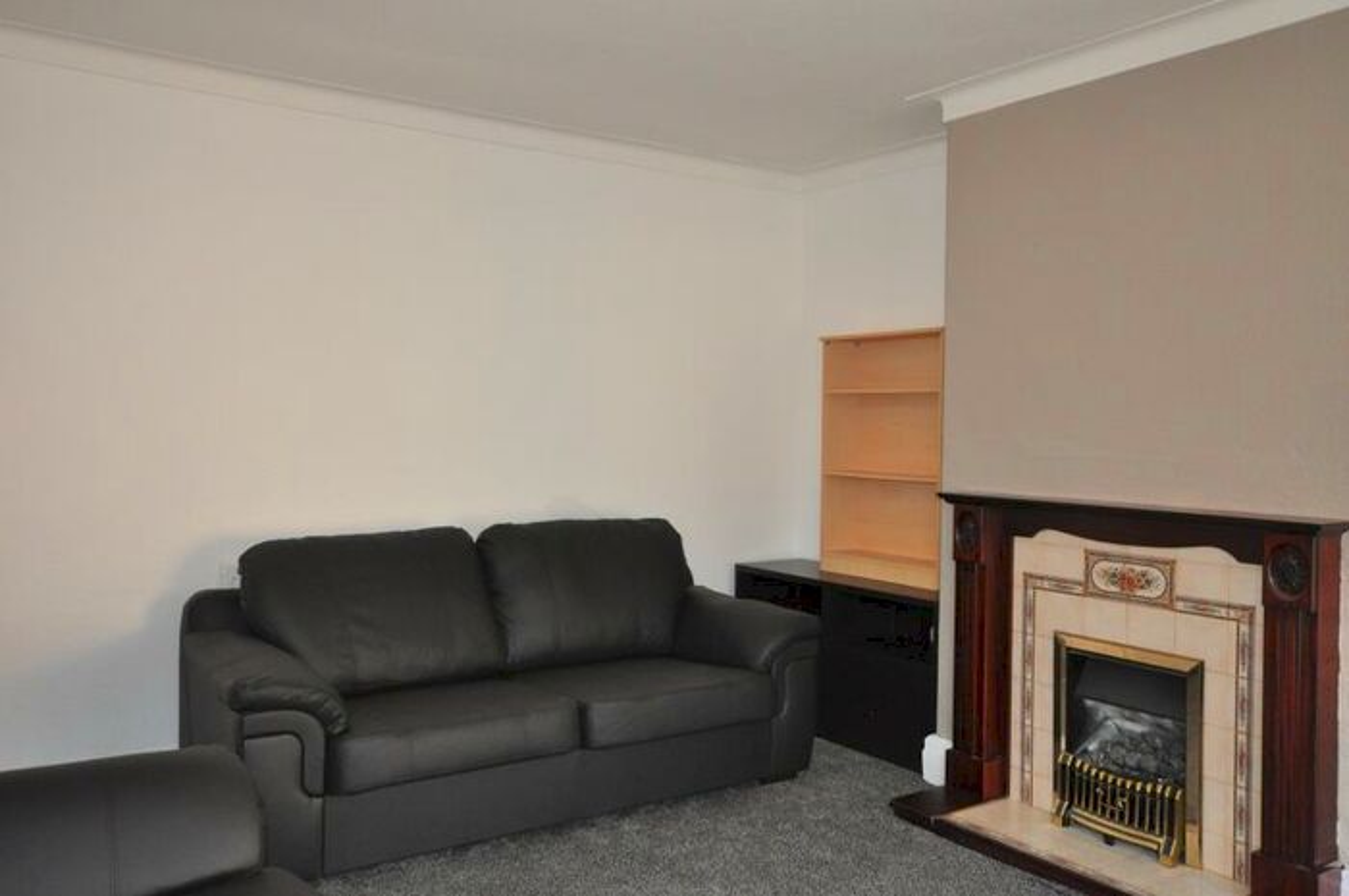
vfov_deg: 43.5
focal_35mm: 30
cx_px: 674
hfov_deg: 62.0
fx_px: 1123
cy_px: 448
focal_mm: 20
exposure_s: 1/60
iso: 1600
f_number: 5.6
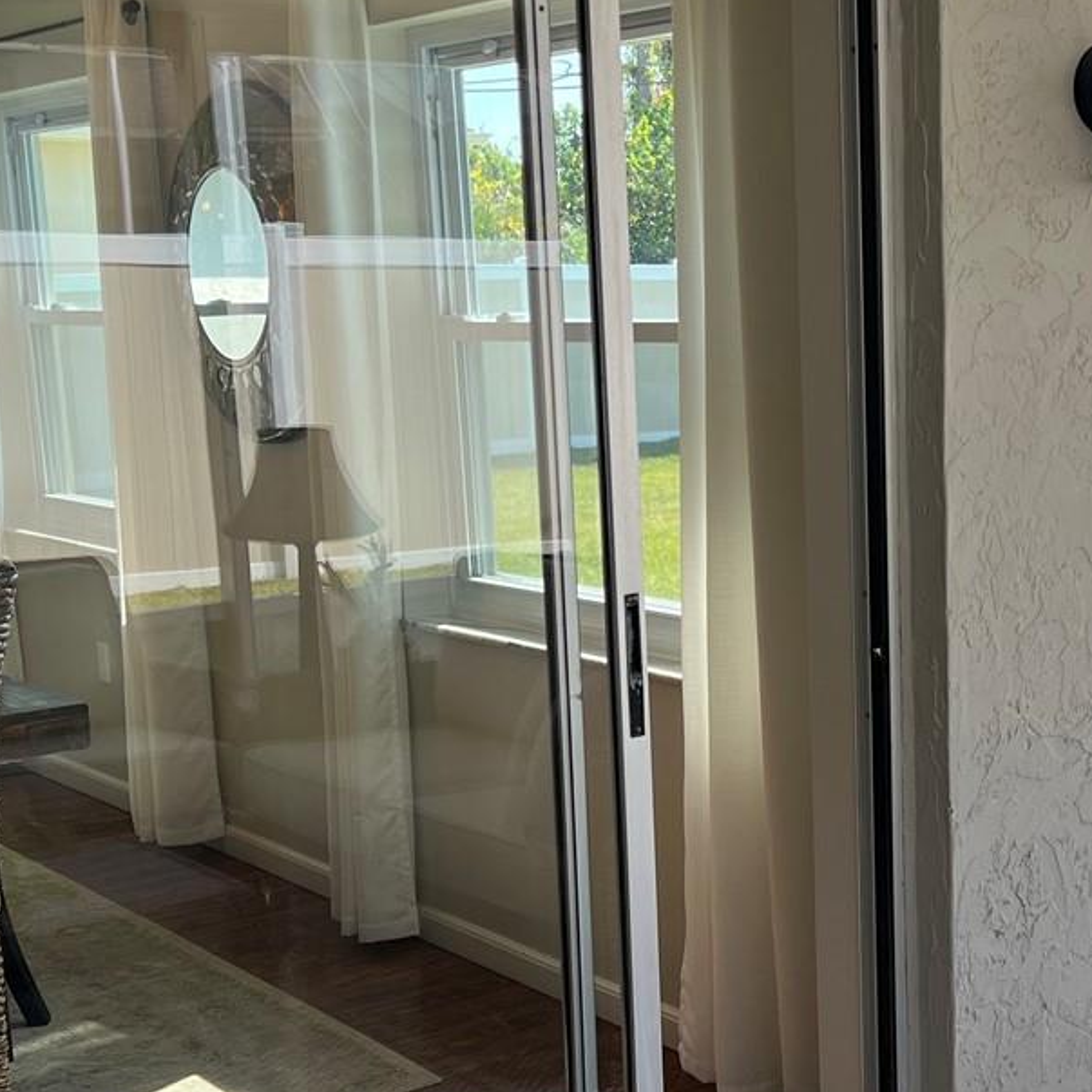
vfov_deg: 28.0
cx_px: 800
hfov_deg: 27.8
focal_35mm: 61
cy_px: 721
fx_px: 2177
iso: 50
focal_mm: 5.7
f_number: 1.5
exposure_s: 1/397
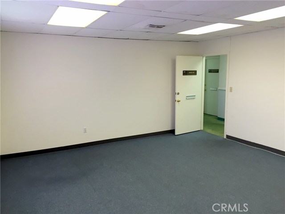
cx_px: 142
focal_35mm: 29
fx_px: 239
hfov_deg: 61.7
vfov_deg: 48.2
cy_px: 107
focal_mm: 4.15
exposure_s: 1/30
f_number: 2.2
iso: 40
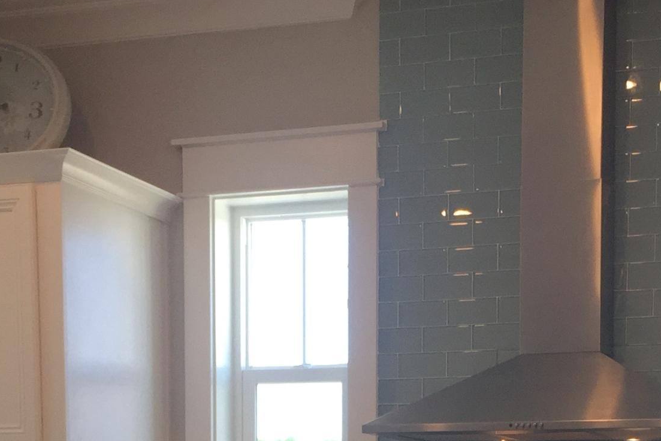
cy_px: 664
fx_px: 1506
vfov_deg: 15.4
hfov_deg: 24.7
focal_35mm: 82
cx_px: 406
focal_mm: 4.15
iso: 40
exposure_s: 1/120
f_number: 2.2
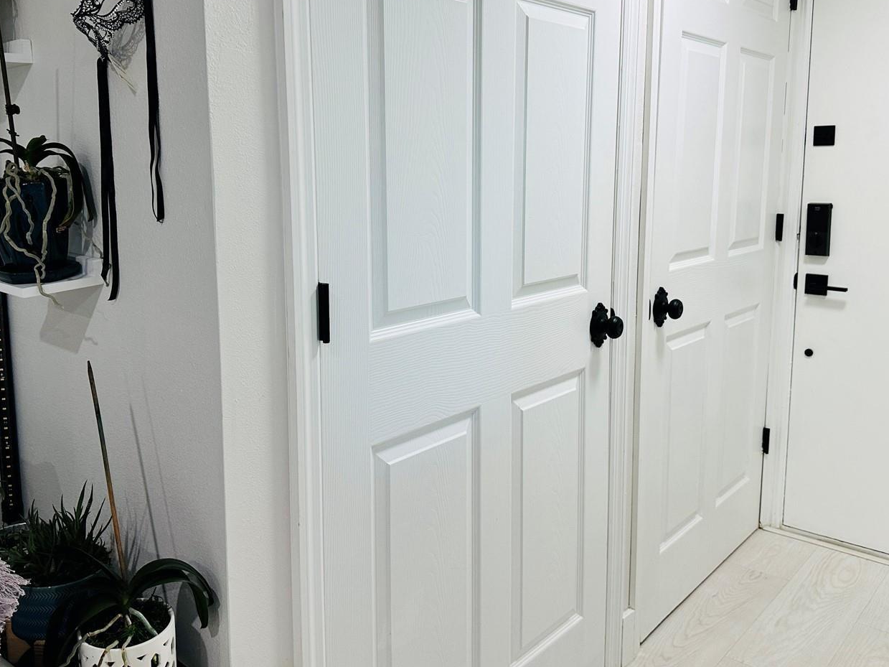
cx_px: 431
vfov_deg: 45.2
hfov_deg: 58.3
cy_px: 271
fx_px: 796
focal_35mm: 31
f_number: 1.78
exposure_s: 1/120
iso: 125
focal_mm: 6.86
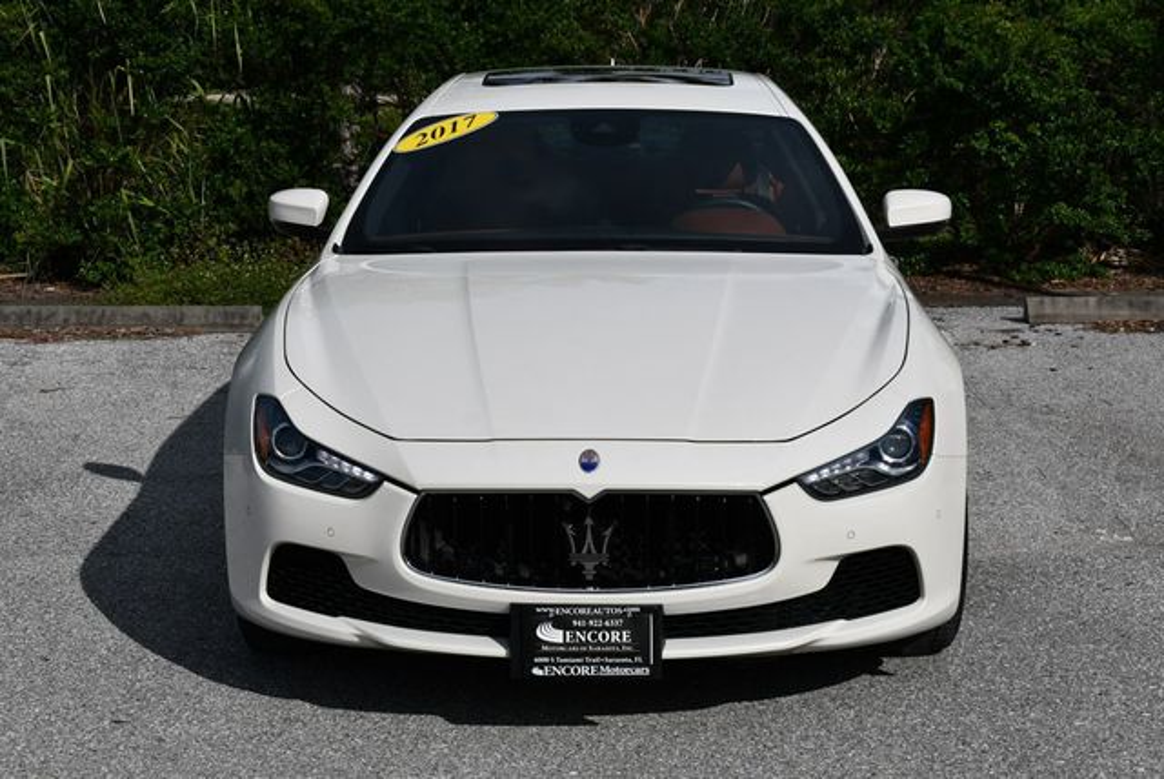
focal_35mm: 76
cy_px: 390
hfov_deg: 26.6
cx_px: 582
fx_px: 2460
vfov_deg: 18.0
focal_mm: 38
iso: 100
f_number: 13
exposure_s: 1/640
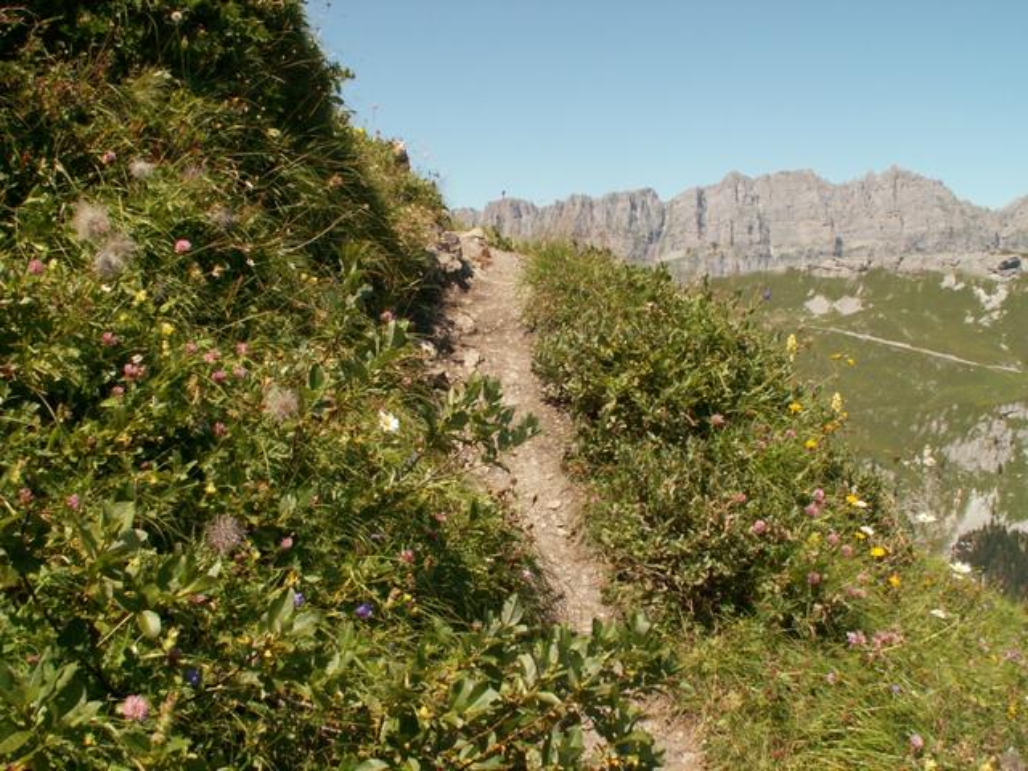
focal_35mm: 35
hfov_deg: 52.6
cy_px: 386
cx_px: 514
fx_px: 1039
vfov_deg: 40.7
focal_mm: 5.86
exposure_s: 1/160
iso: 50
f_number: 6.3
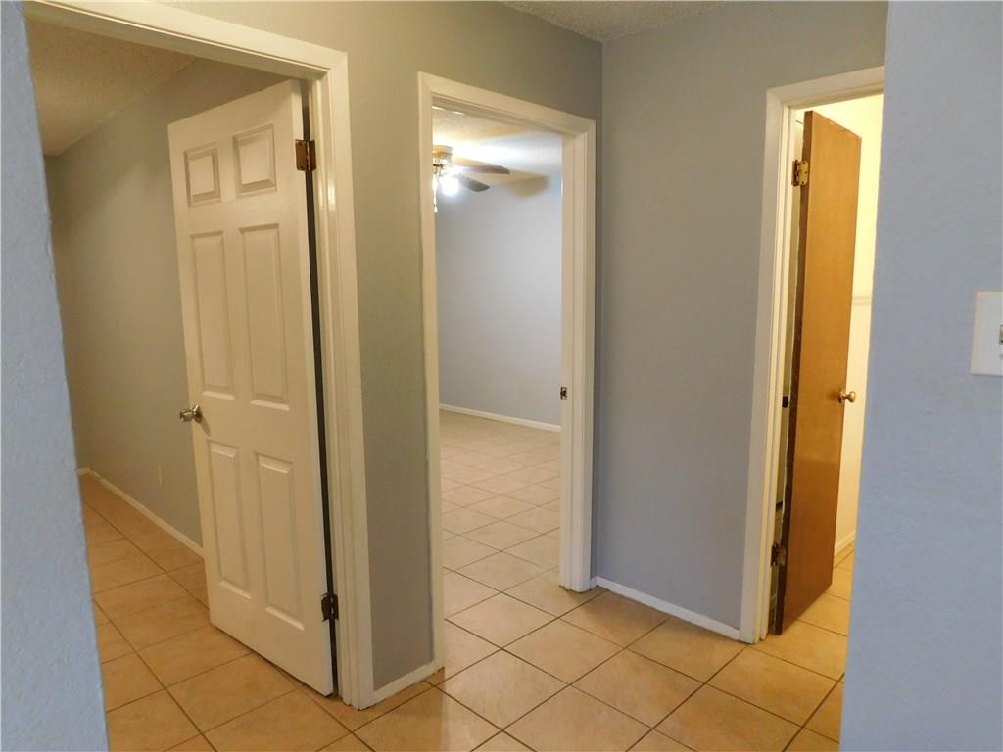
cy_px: 376
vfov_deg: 58.9
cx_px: 502
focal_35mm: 23
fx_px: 666
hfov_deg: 73.9
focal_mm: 4
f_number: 3
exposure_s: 1/25
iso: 400
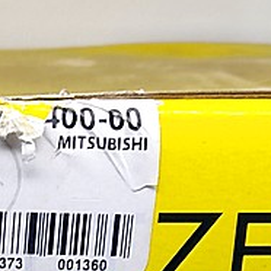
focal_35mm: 161
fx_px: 1426
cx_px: -138
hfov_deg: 10.5
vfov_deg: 9.6
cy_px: 649
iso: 100
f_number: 1.79
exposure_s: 1/109
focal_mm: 4.74
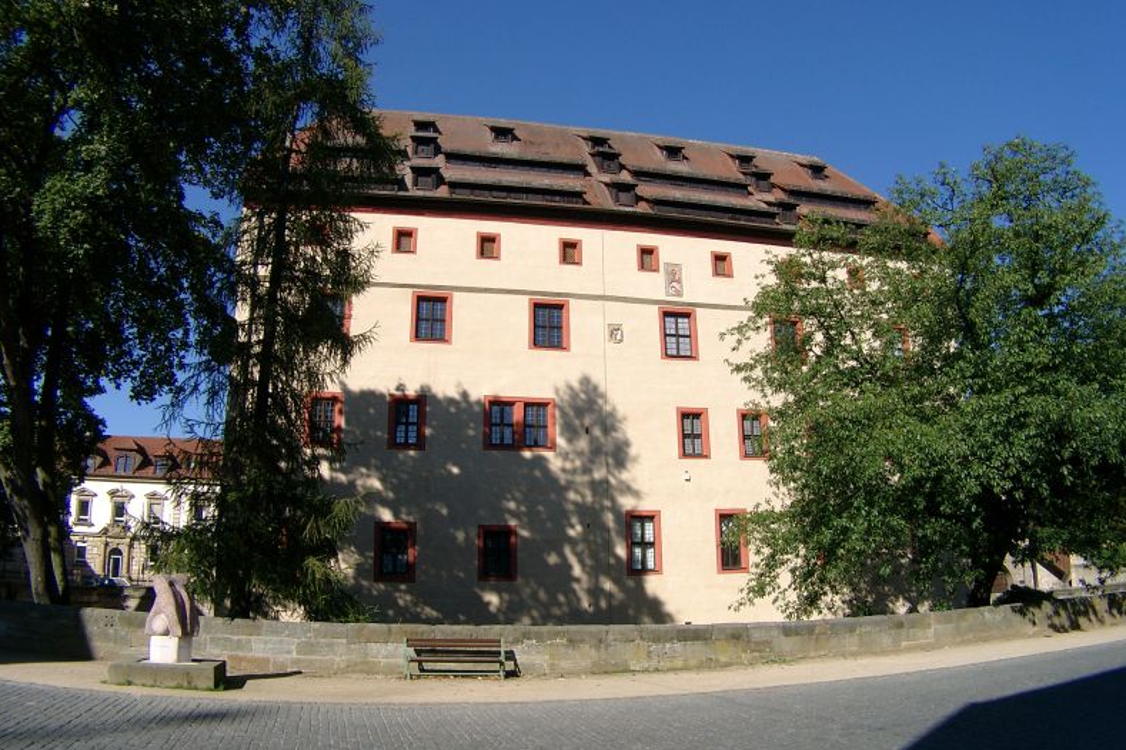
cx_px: 567
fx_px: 1220
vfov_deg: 34.2
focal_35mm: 39
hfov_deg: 49.6
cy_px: 359
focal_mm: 7.69
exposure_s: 1/819
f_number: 4
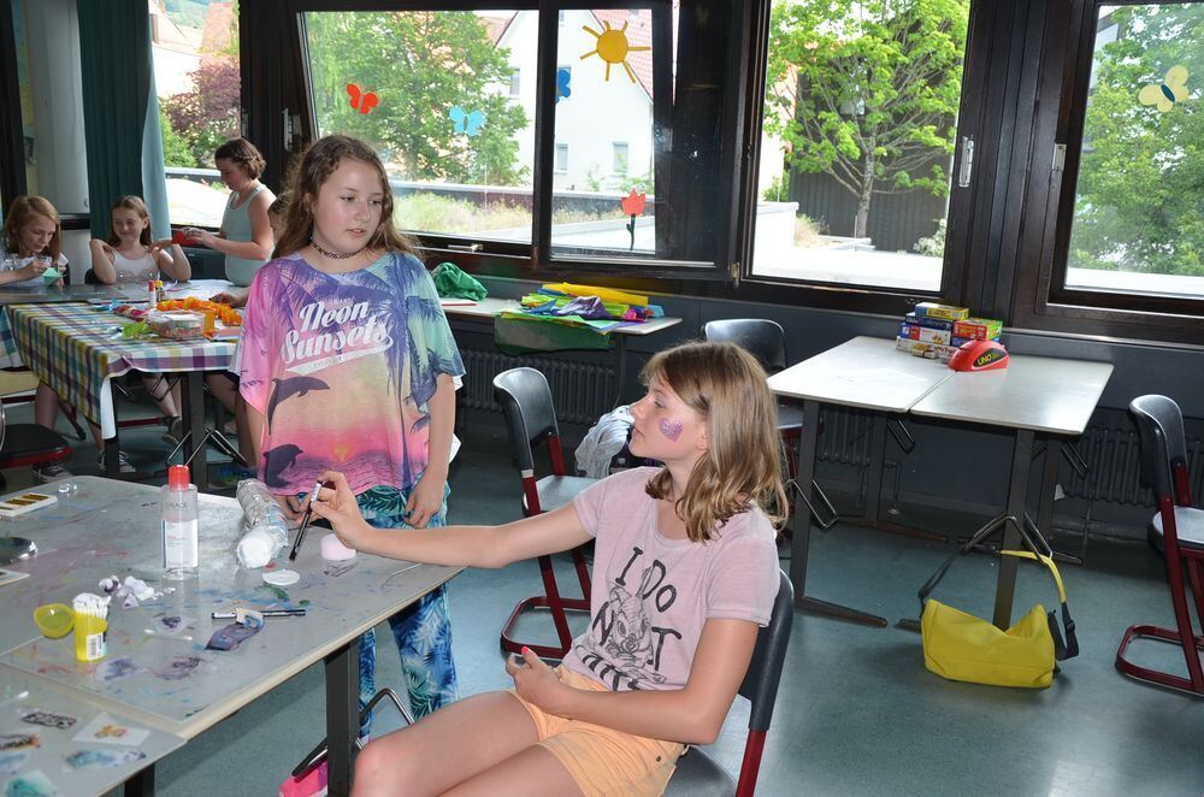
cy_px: 398
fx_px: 1101
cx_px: 602
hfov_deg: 57.3
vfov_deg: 39.8
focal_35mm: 33
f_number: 3.8
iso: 100
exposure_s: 1/60
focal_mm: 22
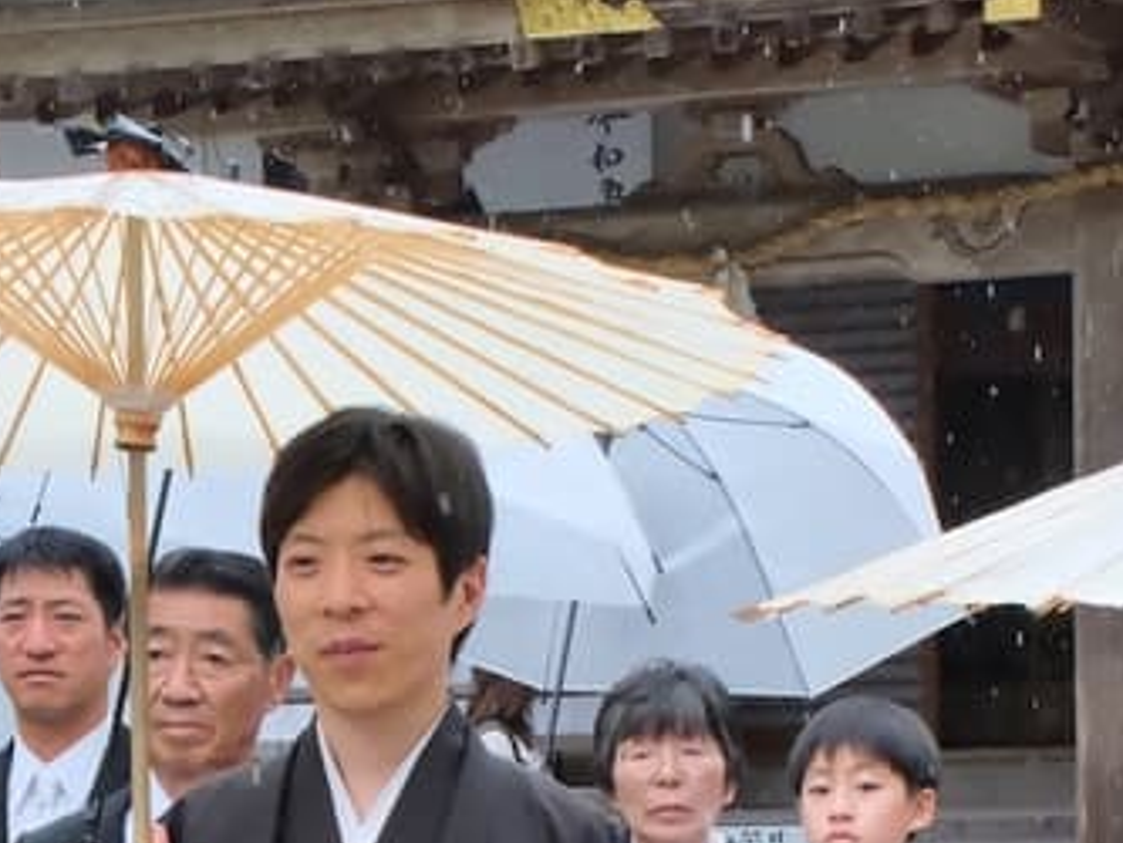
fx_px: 3505
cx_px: 378
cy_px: 1003
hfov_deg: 18.2
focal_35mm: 108
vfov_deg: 13.4
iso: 3200
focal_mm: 17
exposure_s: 1/800
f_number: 5.6
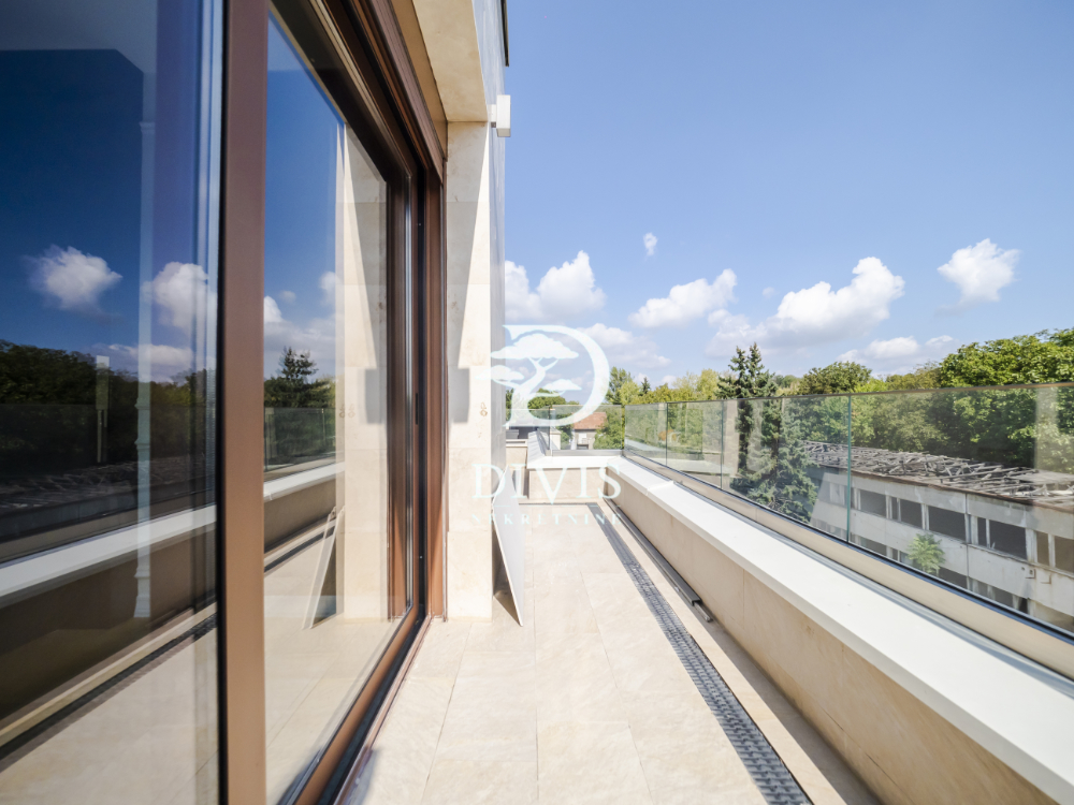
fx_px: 434
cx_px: 537
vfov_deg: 85.7
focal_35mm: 14
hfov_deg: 102.1
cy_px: 402
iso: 400
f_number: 4
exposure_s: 1/5000
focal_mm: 7
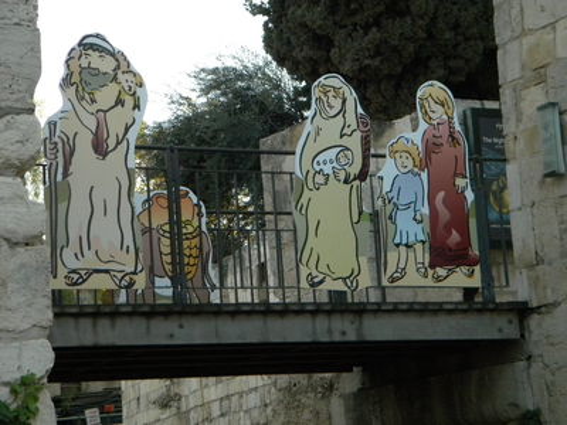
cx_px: 284
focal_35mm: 105
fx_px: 1720
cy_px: 212
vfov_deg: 14.1
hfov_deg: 18.7
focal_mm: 19
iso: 400
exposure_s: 1/400
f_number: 4.7
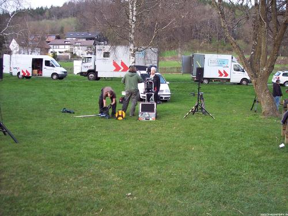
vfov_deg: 36.8
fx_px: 324
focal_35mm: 39
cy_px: 108
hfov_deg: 47.9
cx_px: 144
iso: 100
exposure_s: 1/90
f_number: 3.4
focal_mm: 8
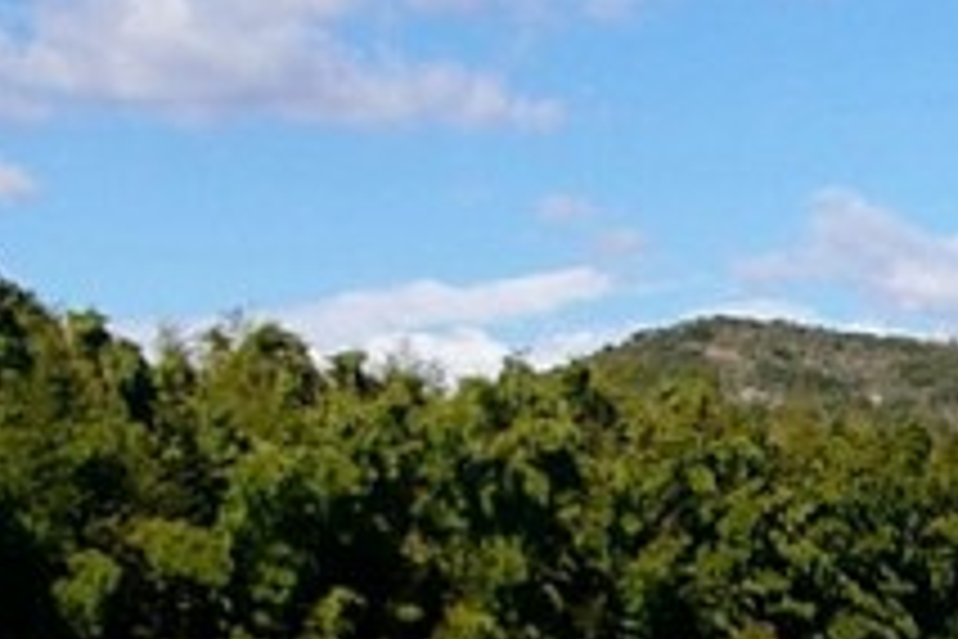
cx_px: 1147
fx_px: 3592
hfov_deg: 14.7
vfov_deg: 10.0
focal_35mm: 135
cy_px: 828
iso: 200
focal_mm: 24
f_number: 11
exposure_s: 1/250
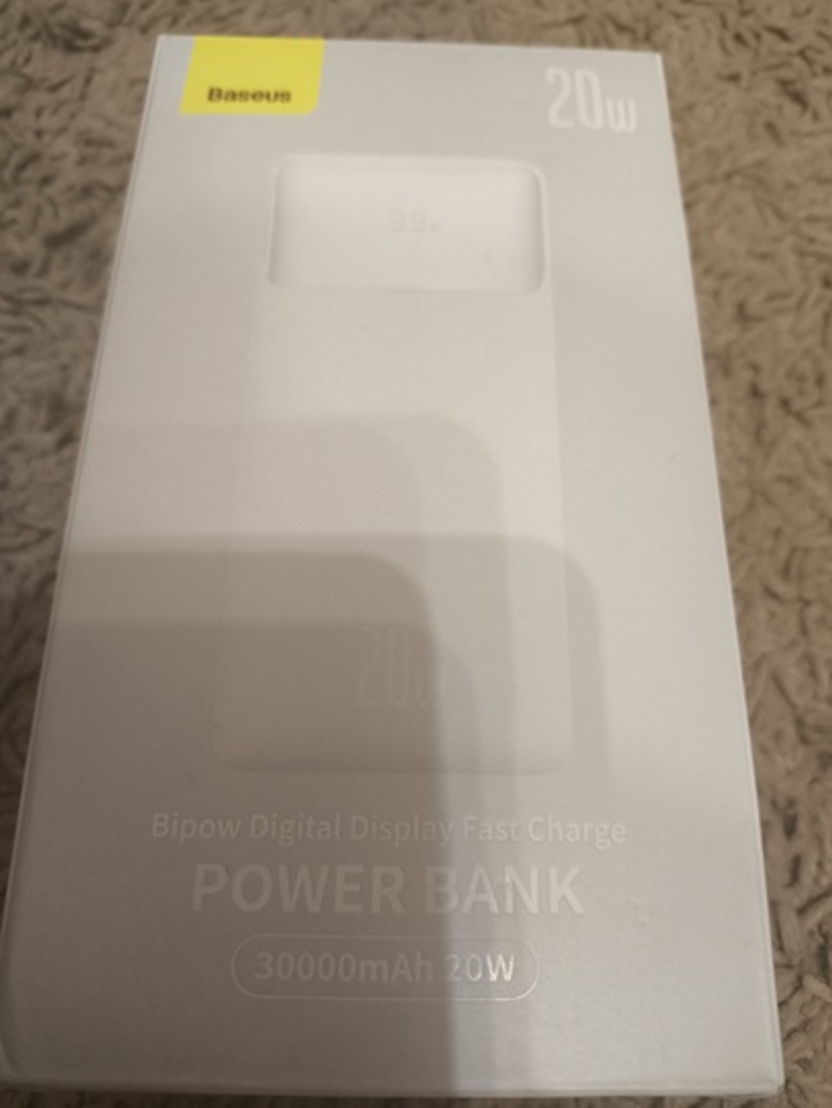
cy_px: 554
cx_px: 416
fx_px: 801
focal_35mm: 25
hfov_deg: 54.9
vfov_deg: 69.4
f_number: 1.7
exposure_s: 1/25
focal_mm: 4.71
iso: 800
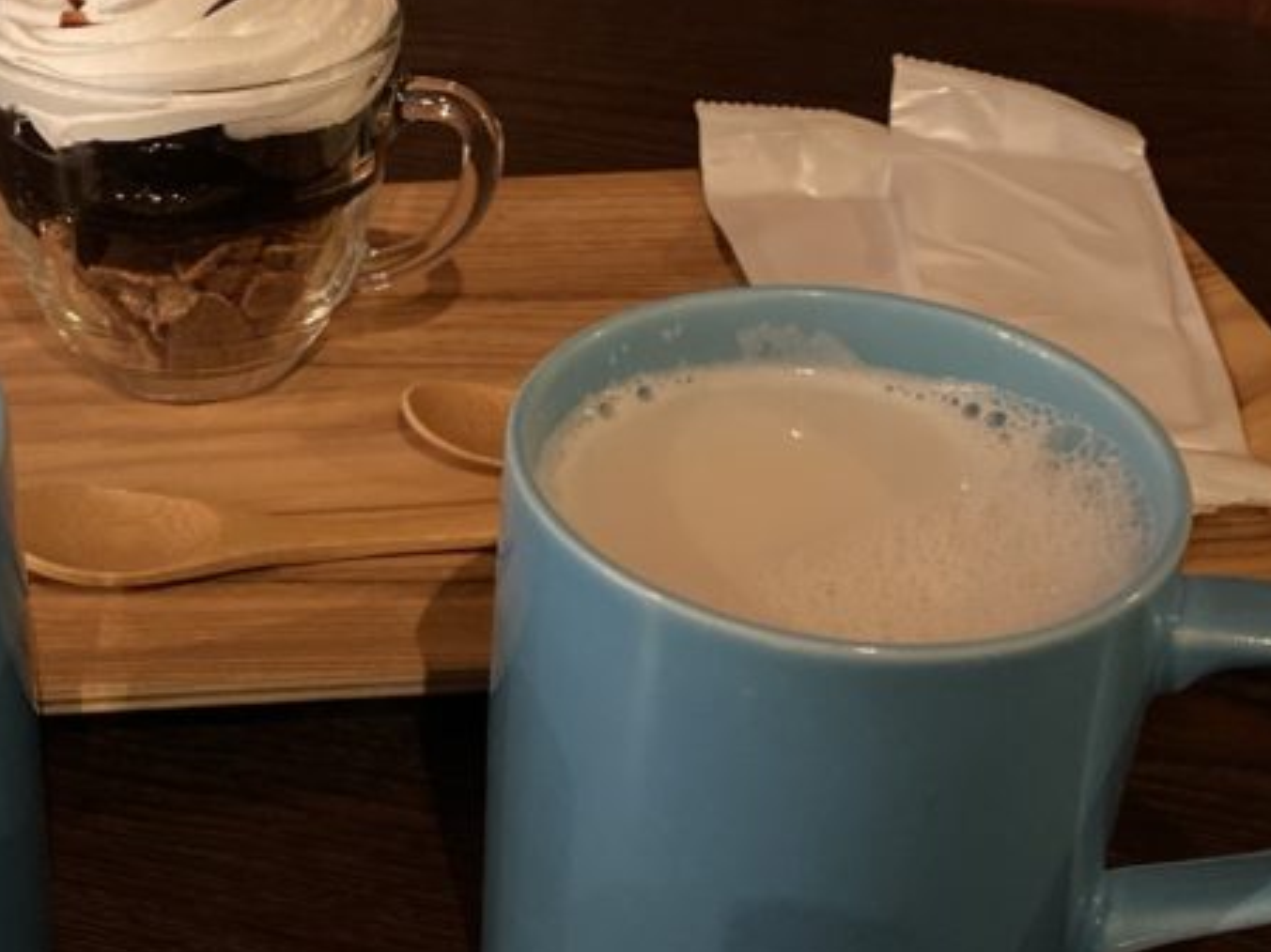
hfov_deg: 31.9
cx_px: 262
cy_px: 518
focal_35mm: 59
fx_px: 2166
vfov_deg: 24.8
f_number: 1.8
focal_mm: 4.25
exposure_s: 1/24
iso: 1000
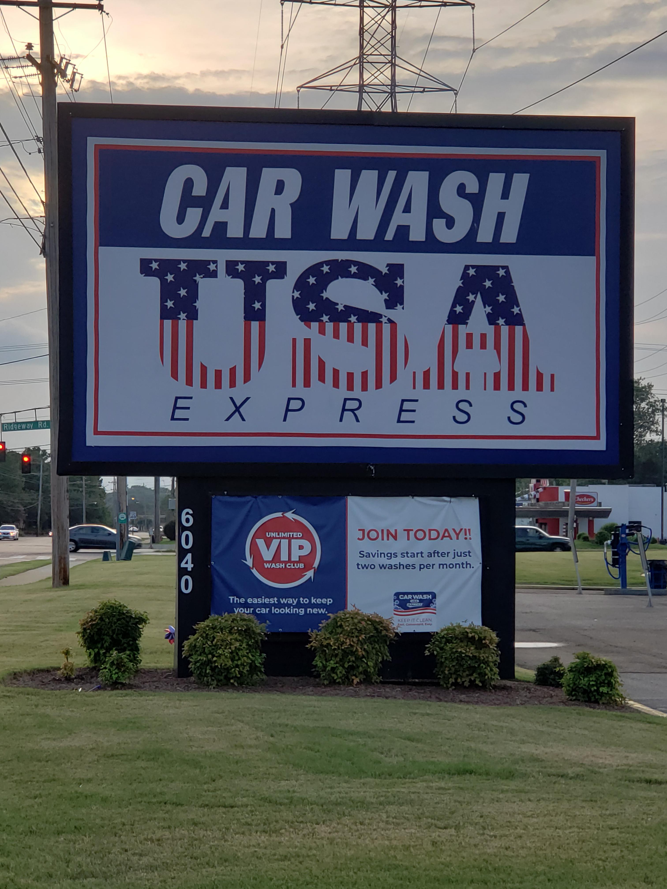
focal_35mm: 52
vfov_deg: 36.8
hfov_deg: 28.0
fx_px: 1336
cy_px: 444
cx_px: 334
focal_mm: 6
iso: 32
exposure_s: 1/253
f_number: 2.4
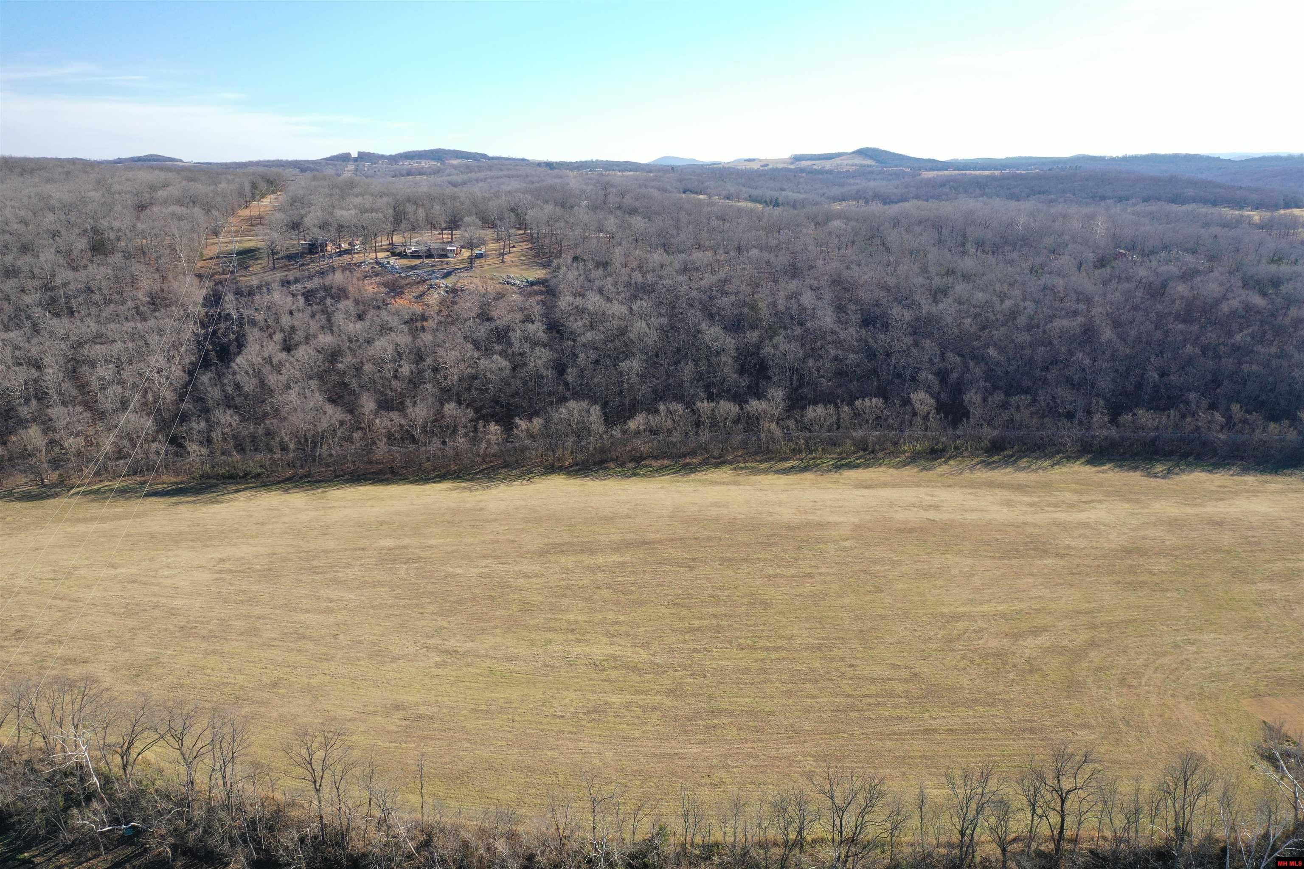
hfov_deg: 65.5
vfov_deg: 46.4
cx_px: 652
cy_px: 434
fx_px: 1014
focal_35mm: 28
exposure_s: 1/40
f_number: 3.2
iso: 100
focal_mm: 10.26
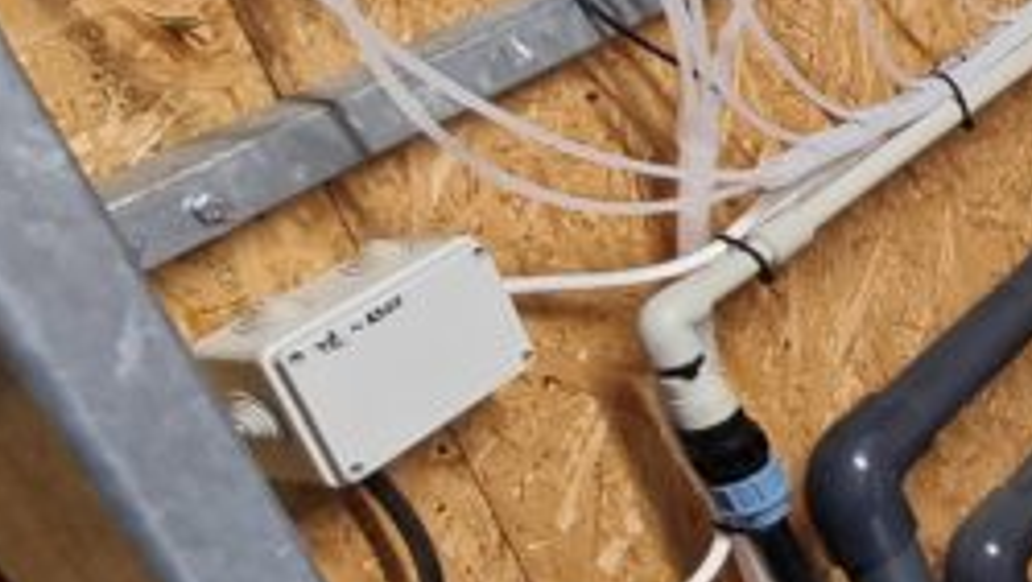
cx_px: 1816
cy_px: 227
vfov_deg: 20.7
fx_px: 1588
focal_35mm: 58
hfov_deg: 22.6
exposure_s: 1/50
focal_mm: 2.2
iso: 320
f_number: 2.2
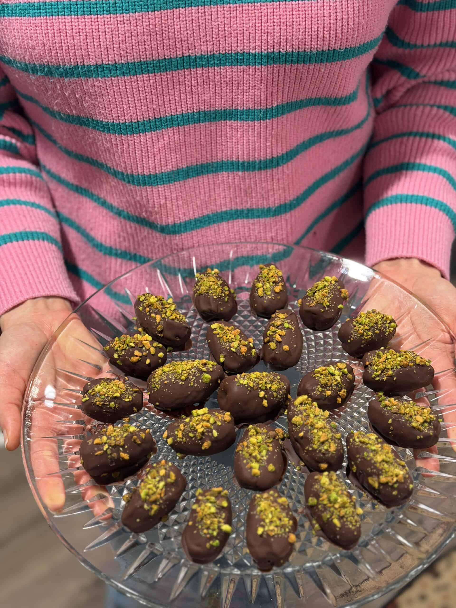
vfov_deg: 39.7
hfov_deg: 30.3
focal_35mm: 48
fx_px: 843
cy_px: 304
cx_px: 228
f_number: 1.78
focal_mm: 6.76
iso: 250
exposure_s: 1/40
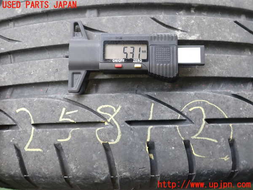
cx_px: 126
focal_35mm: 30
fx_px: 219
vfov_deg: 46.8
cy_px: 95
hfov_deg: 60.0
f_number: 2.3
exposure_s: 1/50
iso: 200
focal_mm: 5.4
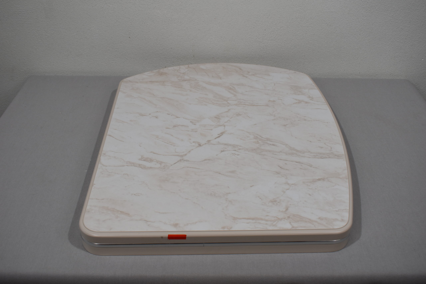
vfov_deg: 35.5
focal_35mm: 38
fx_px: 444
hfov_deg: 51.3
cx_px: 213
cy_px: 142
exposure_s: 1/125
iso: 250
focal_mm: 25
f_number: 5.6
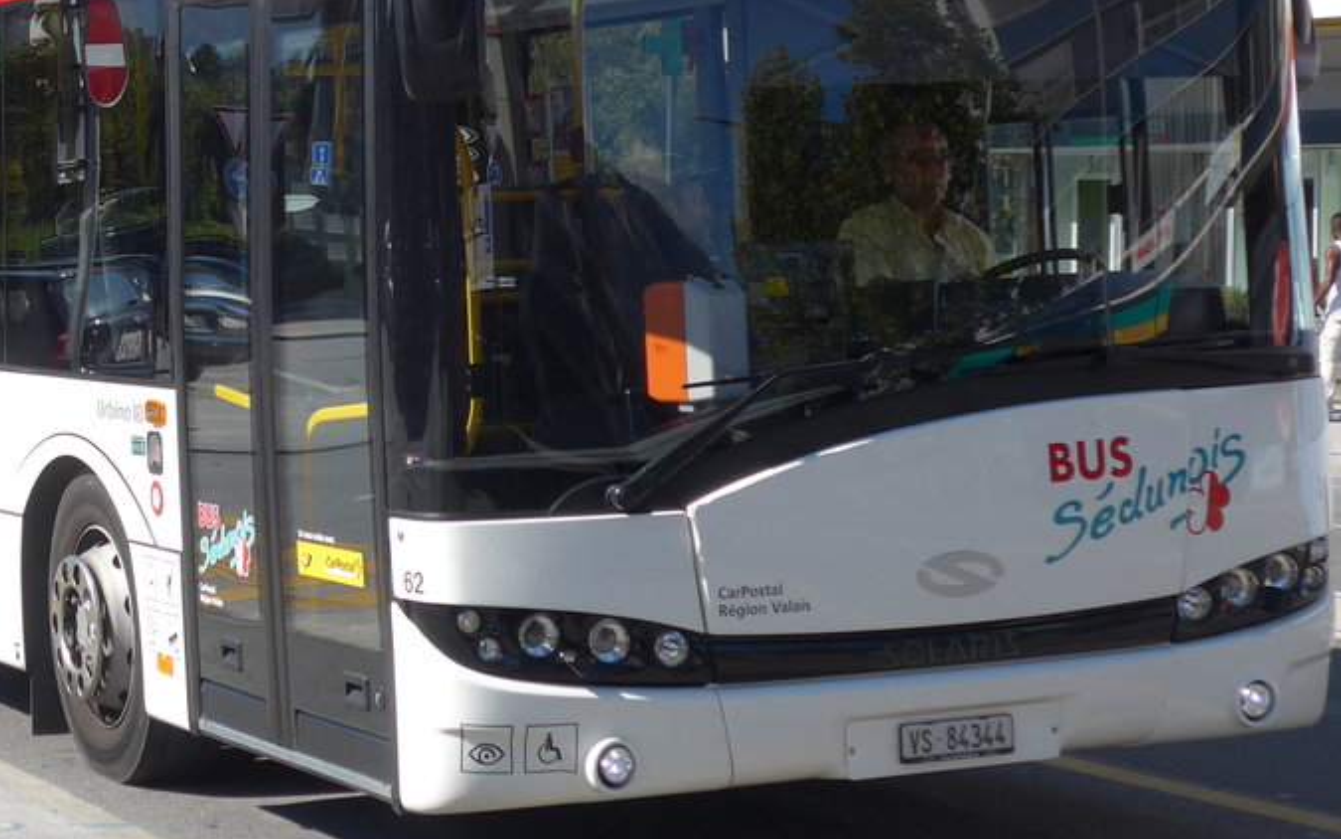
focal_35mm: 98
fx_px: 3582
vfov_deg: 13.3
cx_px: 201
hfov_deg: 20.9
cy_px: 159
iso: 80
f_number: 3.3
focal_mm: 10.7
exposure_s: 1/1000
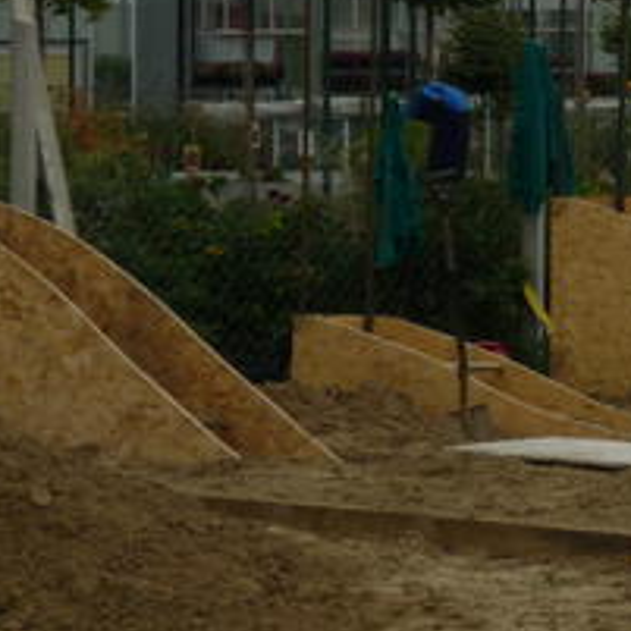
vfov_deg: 8.3
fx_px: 4352
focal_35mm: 211
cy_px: 53
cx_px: 876
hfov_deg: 8.2
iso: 80
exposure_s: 1/500
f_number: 4.1
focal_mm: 12.4
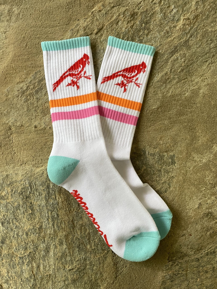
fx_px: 217
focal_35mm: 26
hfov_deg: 53.1
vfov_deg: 67.3
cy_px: 144
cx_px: 108
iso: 125
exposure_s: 1/100
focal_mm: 4.2
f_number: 1.6
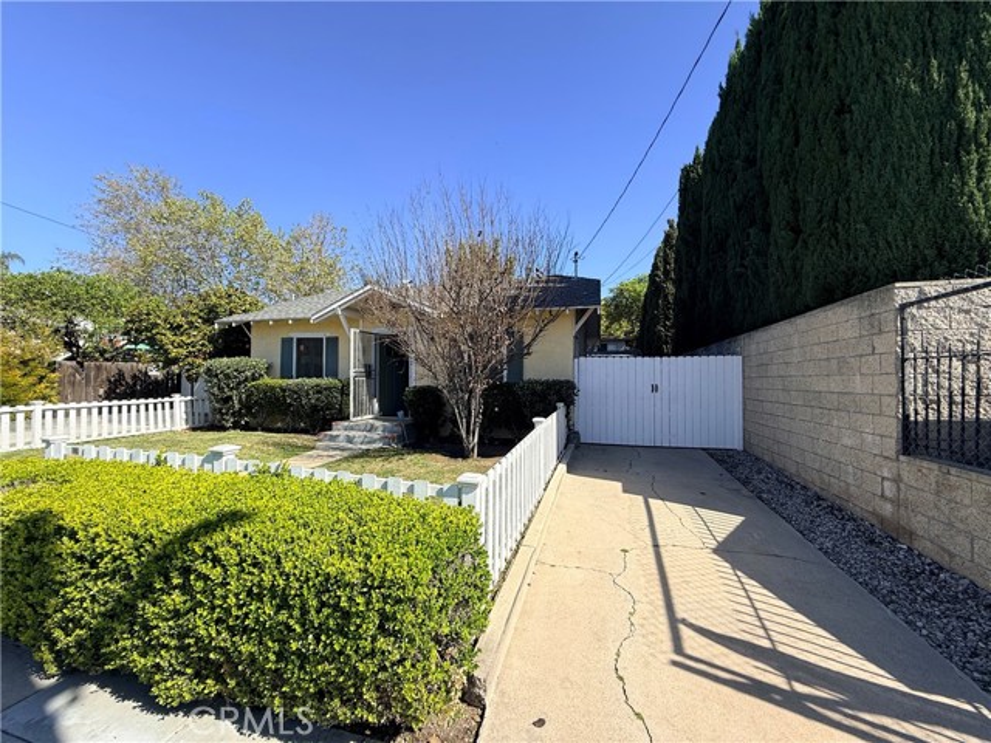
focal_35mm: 14
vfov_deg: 85.7
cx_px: 496
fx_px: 401
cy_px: 372
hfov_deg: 102.1
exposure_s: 1/1431
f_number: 2.2
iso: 50
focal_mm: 2.22
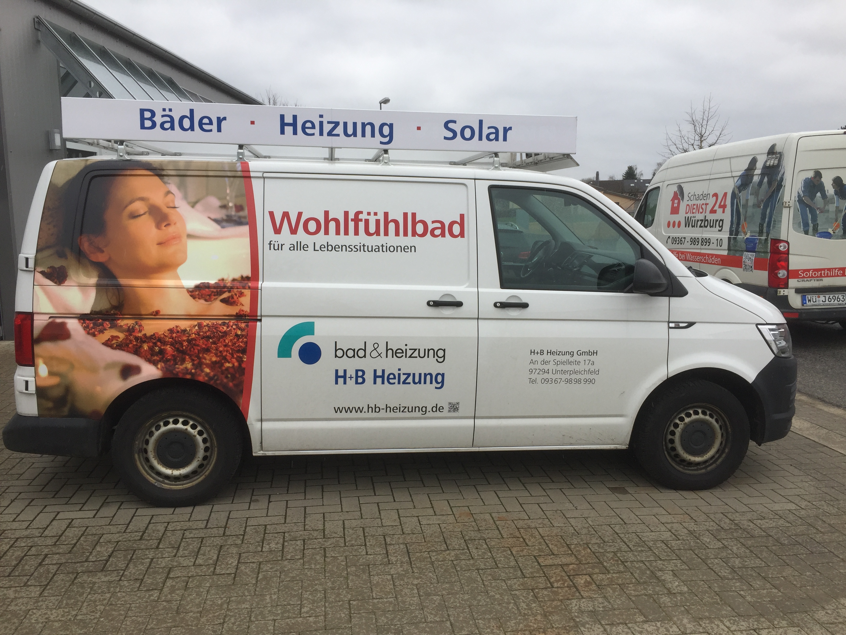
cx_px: 423
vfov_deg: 48.2
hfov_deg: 61.7
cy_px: 318
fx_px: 709
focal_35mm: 29
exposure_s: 1/682
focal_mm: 4.15
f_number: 2.2
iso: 32
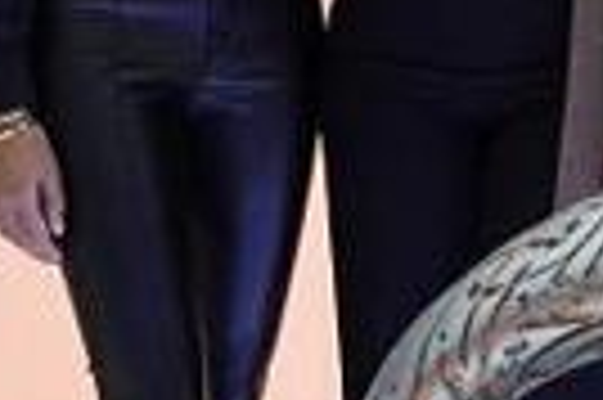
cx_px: 1091
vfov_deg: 8.5
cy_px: -126
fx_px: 2664
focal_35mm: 159
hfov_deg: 11.9
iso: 800
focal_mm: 34.7
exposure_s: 1/160
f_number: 4.5
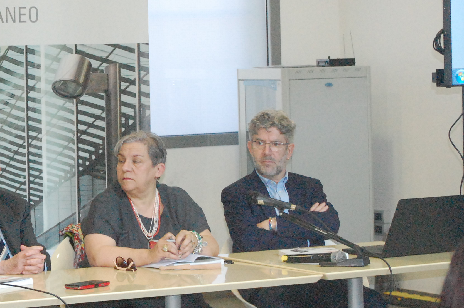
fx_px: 1917
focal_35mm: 149
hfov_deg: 13.7
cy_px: 160
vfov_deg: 9.2
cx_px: 103
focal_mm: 55
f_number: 5.6
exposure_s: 1/125
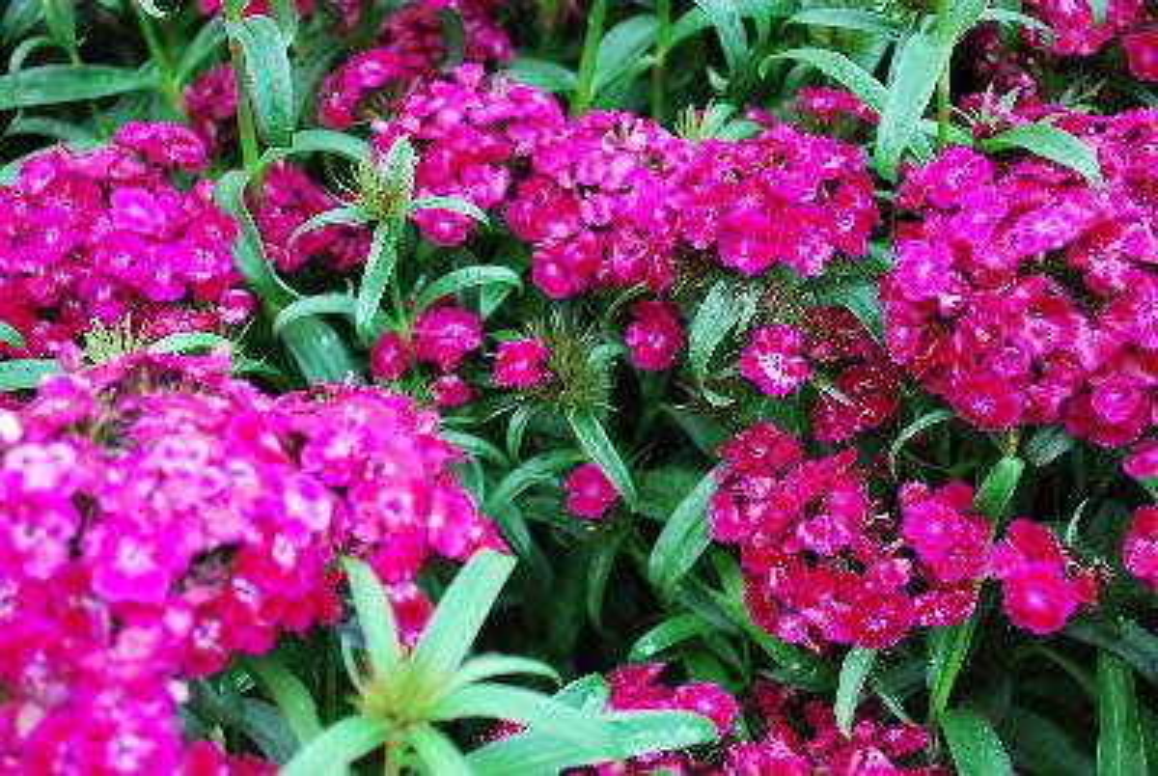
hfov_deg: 36.8
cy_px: 388
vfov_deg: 25.1
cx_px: 579
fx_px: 1740
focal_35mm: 54
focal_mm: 36
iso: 200
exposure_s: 1/50
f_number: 5.3
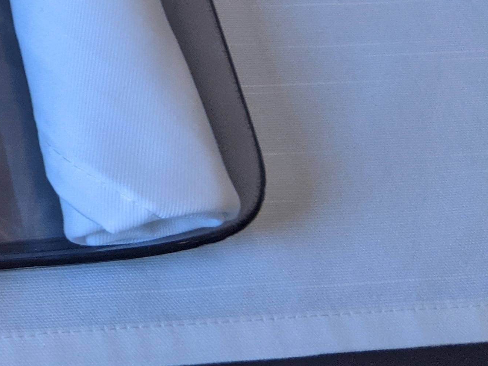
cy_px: -141
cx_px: -251
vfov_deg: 16.7
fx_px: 1156
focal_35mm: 82
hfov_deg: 20.3
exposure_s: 1/25
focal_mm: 4.44
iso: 165
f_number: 1.8
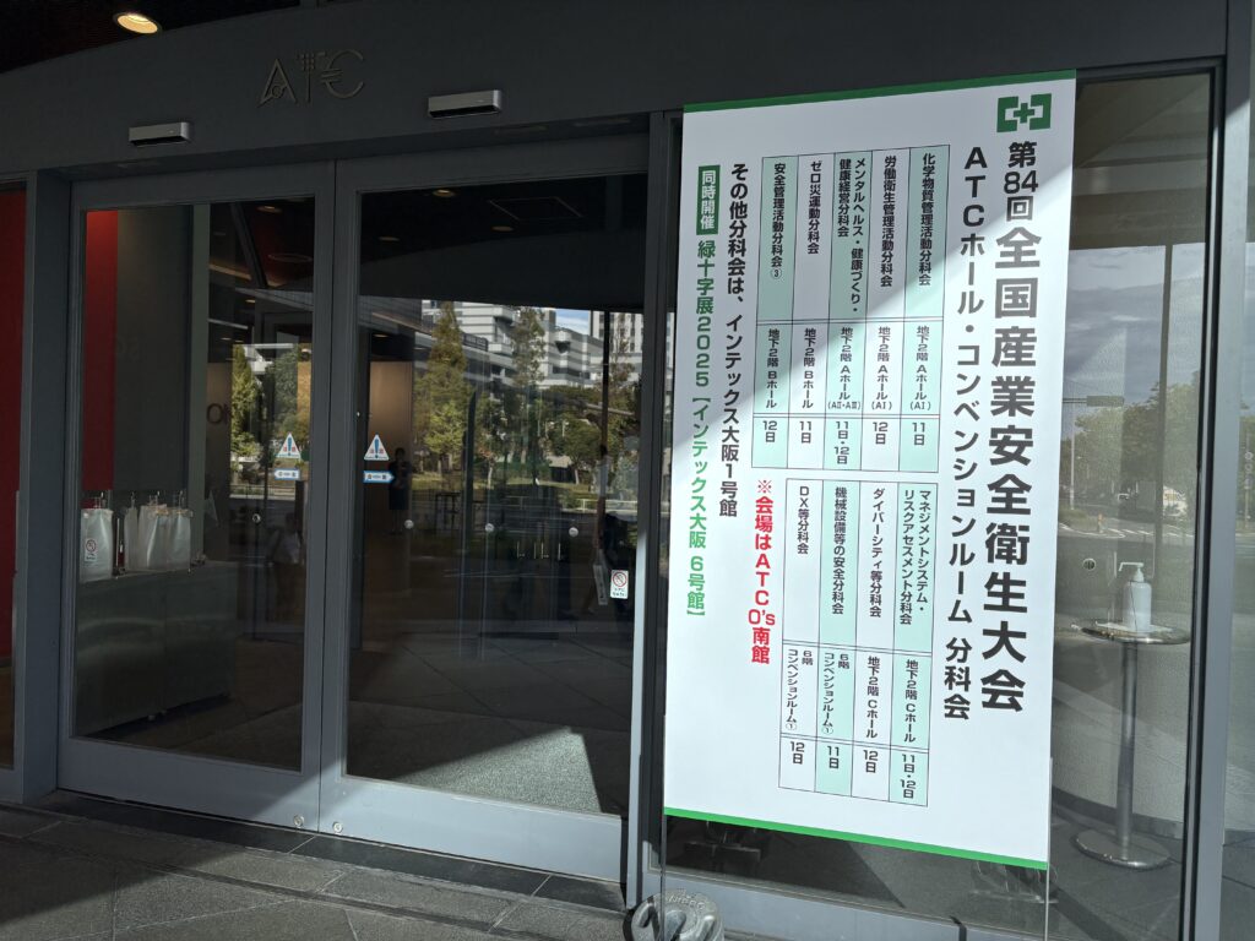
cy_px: 470
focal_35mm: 26
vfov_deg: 53.1
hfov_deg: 67.3
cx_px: 628
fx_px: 943
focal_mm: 5.96
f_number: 1.6
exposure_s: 1/1799
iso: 50
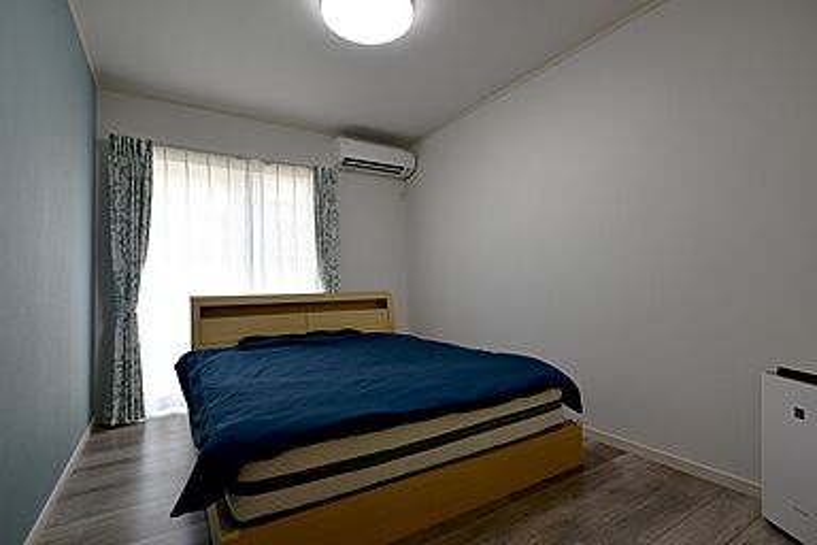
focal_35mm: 17
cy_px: 272
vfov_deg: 70.4
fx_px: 386
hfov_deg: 93.3
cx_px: 408
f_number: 4.5
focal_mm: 17
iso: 400
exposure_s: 1/80
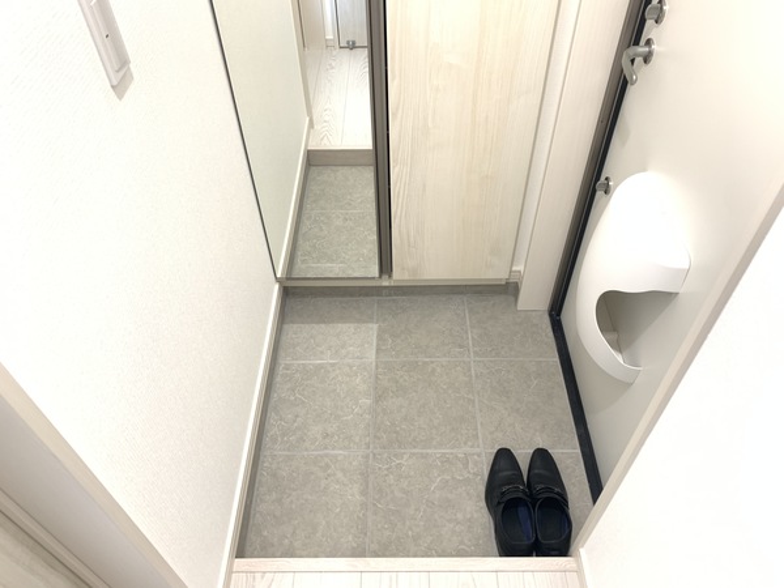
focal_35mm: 26
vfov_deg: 53.1
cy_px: 294
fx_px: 589
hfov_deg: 67.3
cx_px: 392
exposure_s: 1/60
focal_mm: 4.25
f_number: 1.8
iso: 250
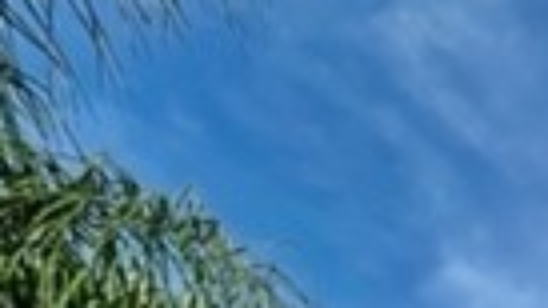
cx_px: 948
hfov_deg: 22.0
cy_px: 888
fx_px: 959
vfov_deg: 11.6
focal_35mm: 66
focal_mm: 1.57
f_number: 1.8
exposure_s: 1/1449
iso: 32
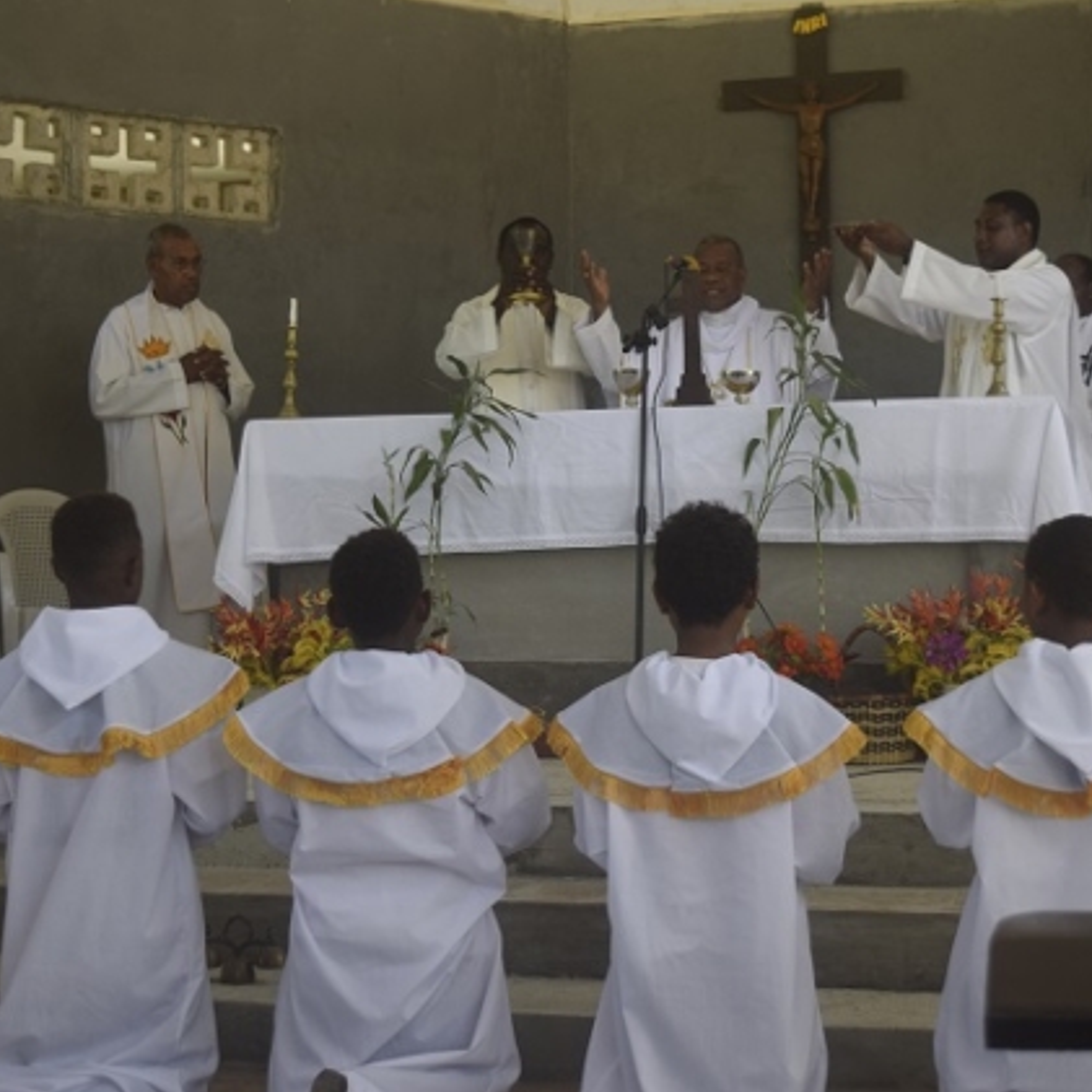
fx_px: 2213
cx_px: 623
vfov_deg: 27.7
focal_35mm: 62
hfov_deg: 27.7
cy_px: 547
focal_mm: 32
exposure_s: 1/100
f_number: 5
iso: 400
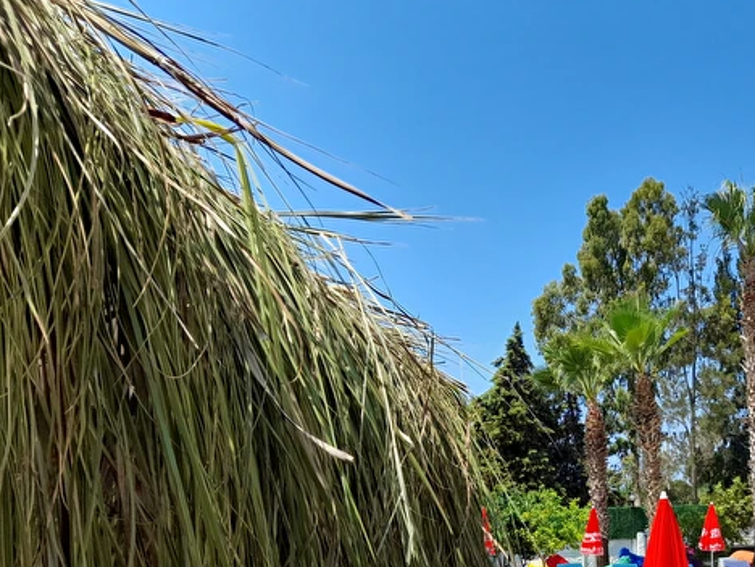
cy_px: 431
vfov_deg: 34.3
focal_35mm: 41
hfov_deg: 44.1
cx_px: 576
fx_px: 894
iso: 20
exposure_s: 1/820
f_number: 2
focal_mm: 4.6
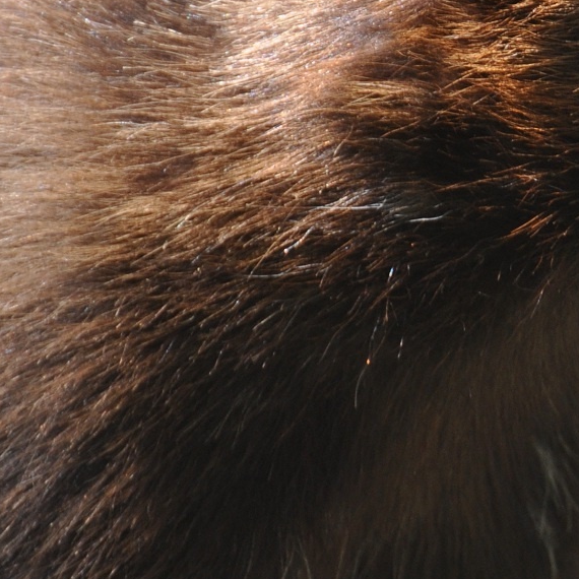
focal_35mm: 1372
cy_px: 33
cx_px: 729
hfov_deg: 1.3
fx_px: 25963
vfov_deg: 1.3
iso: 400
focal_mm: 300
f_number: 5.6
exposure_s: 1/320
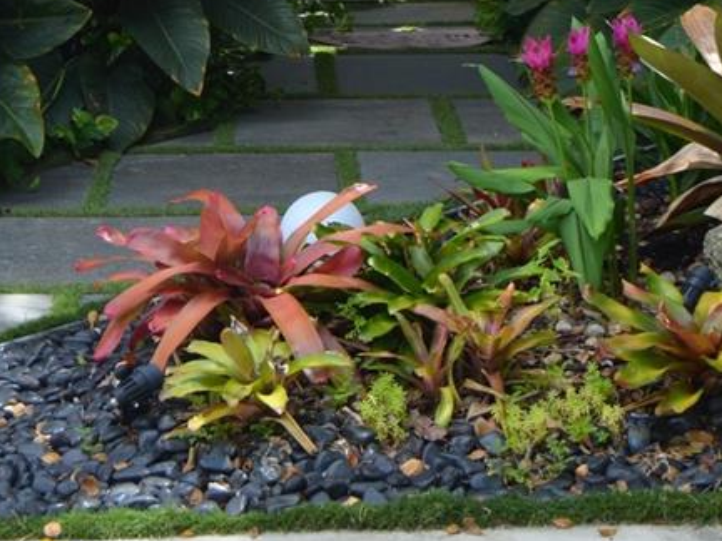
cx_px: 356
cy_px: -361
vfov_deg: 12.3
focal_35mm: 112
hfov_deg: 17.6
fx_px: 2336
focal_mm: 28
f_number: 7.1
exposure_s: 1/160
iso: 100
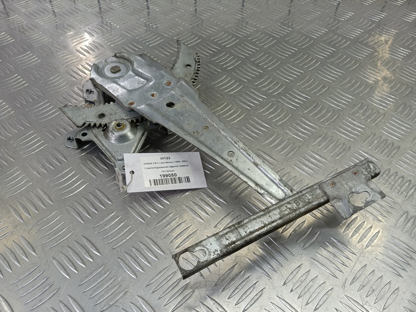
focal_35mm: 23
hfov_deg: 73.9
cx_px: 208
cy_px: 156
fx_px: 276
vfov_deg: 58.9
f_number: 1.6
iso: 91
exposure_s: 1/50
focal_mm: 4.11
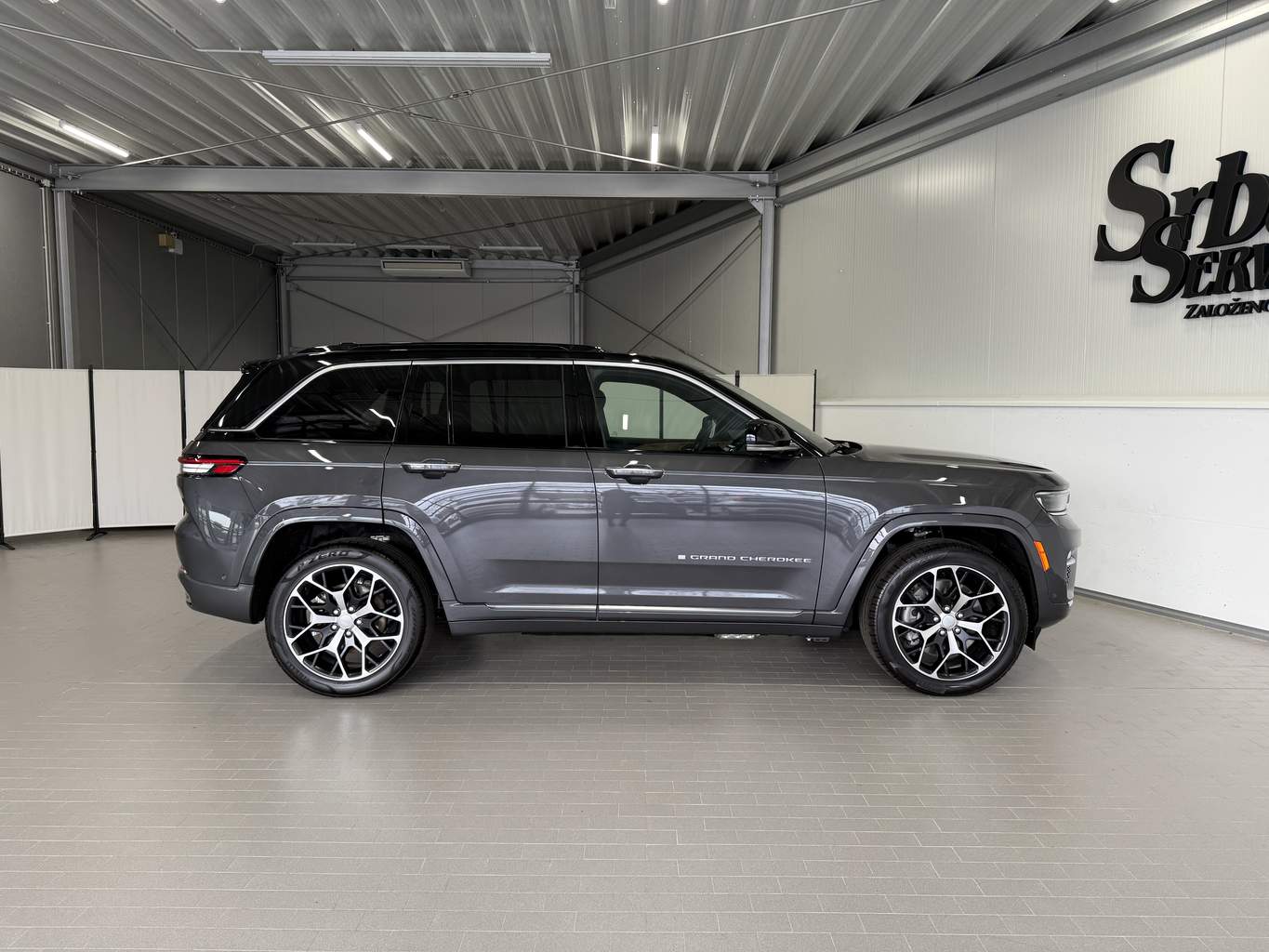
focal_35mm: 24
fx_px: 880
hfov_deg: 71.6
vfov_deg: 56.8
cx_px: 634
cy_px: 476
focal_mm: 6.76
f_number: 1.78
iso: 80
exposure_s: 1/100
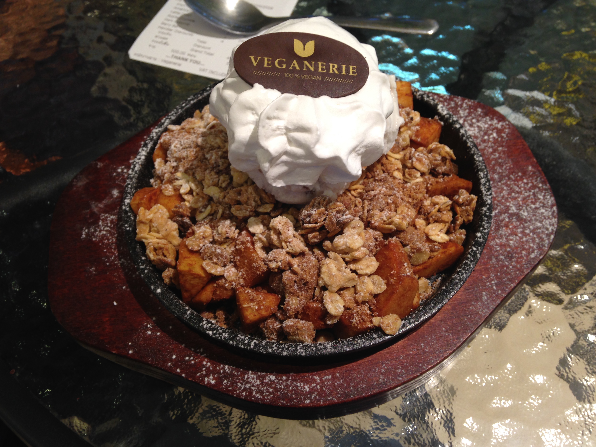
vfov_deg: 42.9
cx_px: 298
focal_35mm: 33
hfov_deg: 55.4
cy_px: 224
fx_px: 568
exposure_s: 1/20
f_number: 2.4
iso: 50
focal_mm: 4.12
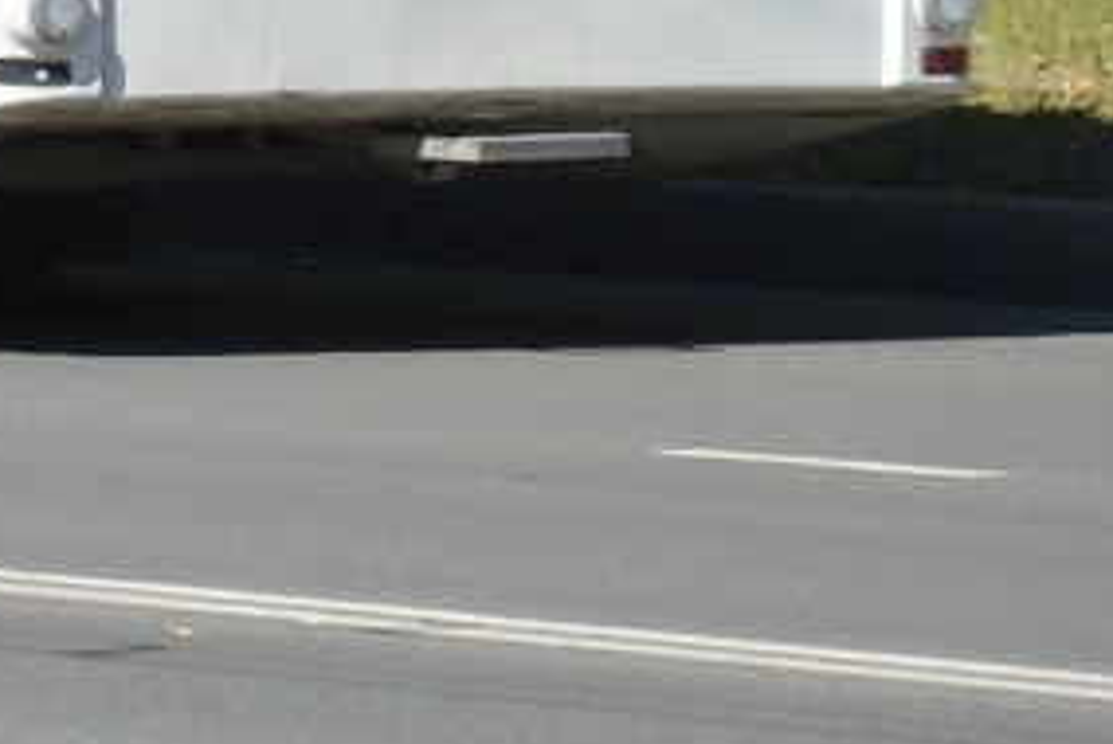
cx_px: -819
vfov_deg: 2.5
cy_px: -1183
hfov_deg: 3.7
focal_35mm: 554
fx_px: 17145
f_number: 7.1
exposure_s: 1/500
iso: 200
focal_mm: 70
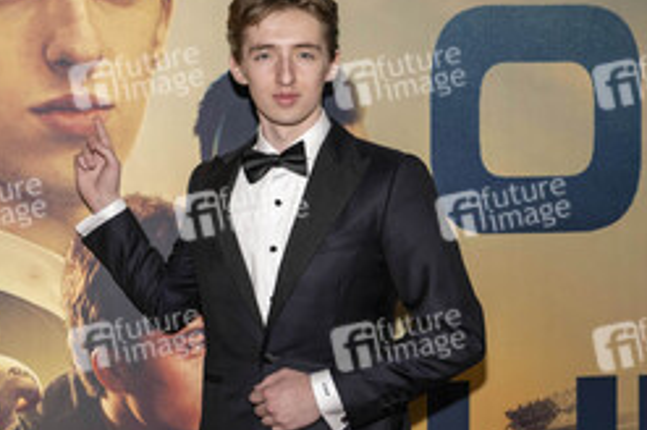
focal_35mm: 64
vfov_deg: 21.1
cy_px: 144
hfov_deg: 31.0
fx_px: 1149
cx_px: 172
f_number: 4.5
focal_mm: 35
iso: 800
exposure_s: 1/200
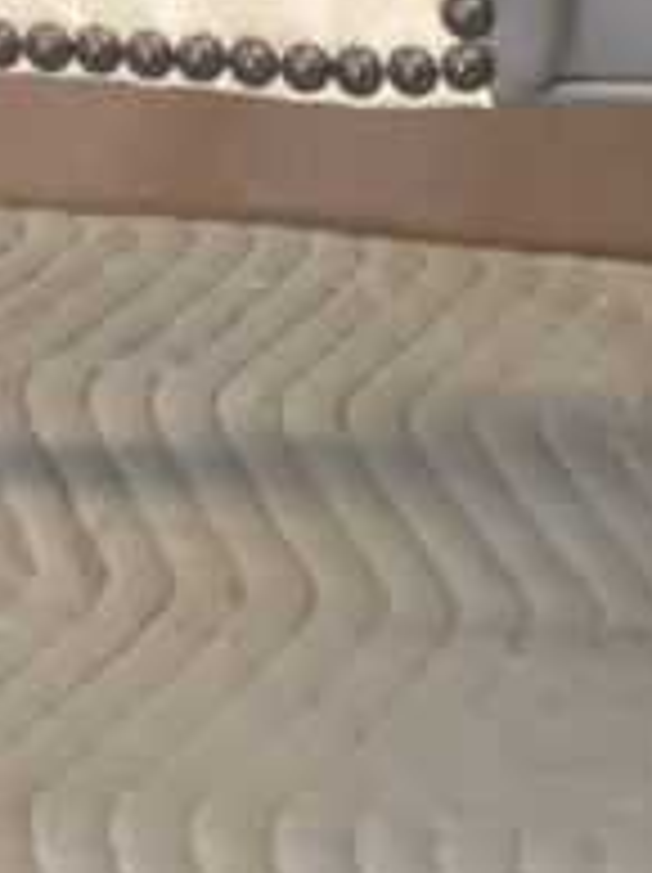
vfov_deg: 12.6
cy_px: -468
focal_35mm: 148
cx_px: 319
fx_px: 3725
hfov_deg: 10.0
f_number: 1.8
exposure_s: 1/15
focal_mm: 3.99
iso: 40
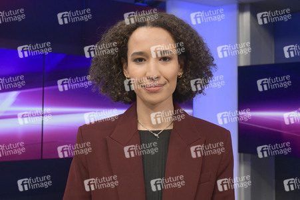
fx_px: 350
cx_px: 150
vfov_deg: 31.8
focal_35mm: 42
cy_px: 100
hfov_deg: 46.4
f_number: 6.3
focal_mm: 42
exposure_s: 1/200
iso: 2500
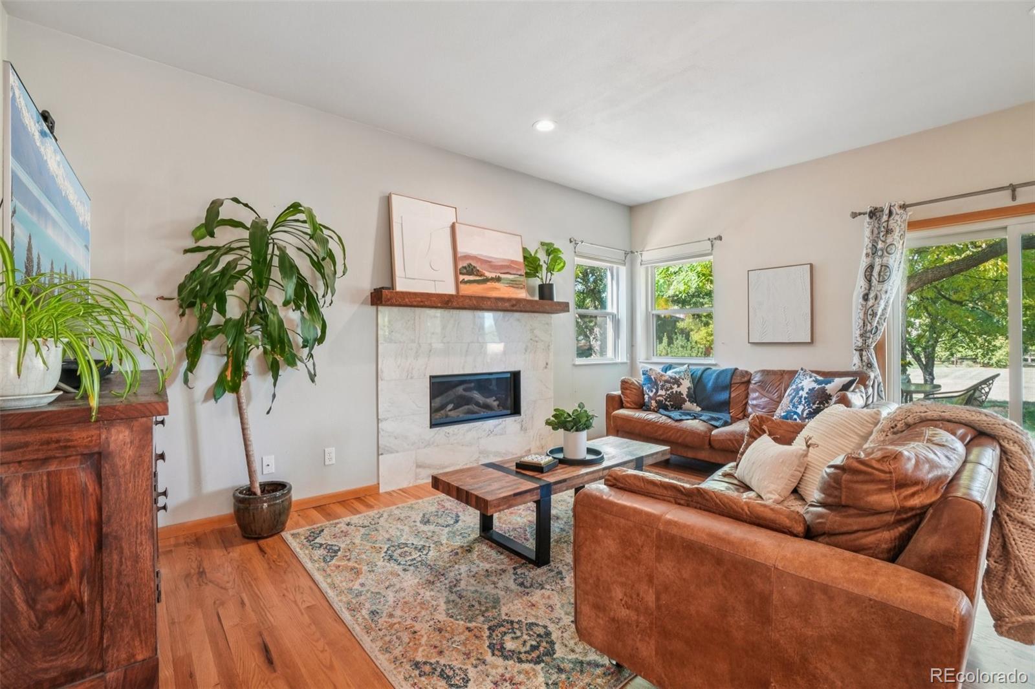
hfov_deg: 100.4
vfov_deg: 77.3
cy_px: 344
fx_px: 431
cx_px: 518
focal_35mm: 15
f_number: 8
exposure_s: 1/6
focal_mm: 10
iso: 400
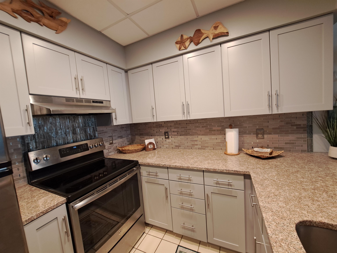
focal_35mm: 13
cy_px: 126
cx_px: 168
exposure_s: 1/40
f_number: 2.2
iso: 125
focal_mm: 1.74
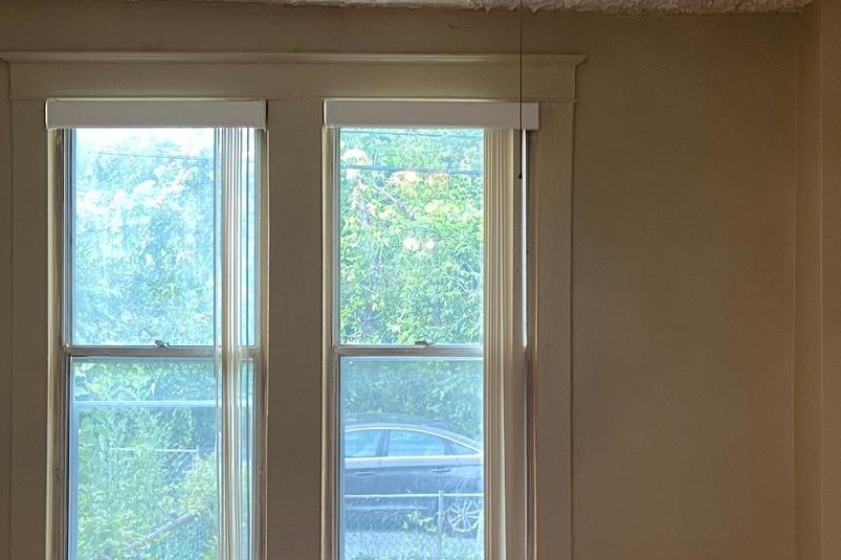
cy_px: 331
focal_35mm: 69
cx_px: 471
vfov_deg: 19.7
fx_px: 1611
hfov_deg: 29.2
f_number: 1.8
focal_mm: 4.25
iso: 80
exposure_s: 1/60
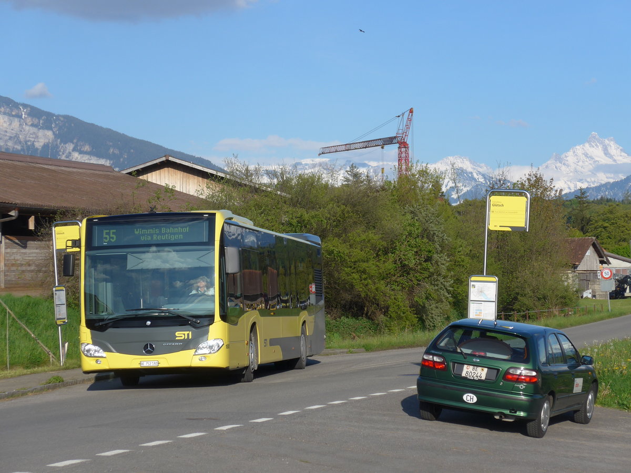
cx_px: 316
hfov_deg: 20.2
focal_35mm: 97
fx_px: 1768
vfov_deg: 15.2
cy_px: 236
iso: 80
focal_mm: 19.2
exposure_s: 1/640
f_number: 4.7
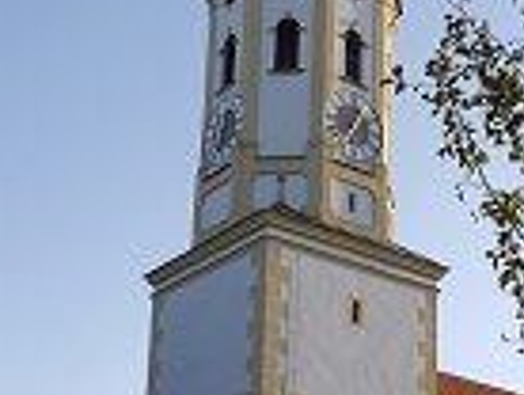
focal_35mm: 81
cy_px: 479
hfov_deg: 24.0
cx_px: 338
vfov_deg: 17.4
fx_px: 1228
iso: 160
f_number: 5.6
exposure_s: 1/250
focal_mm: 14
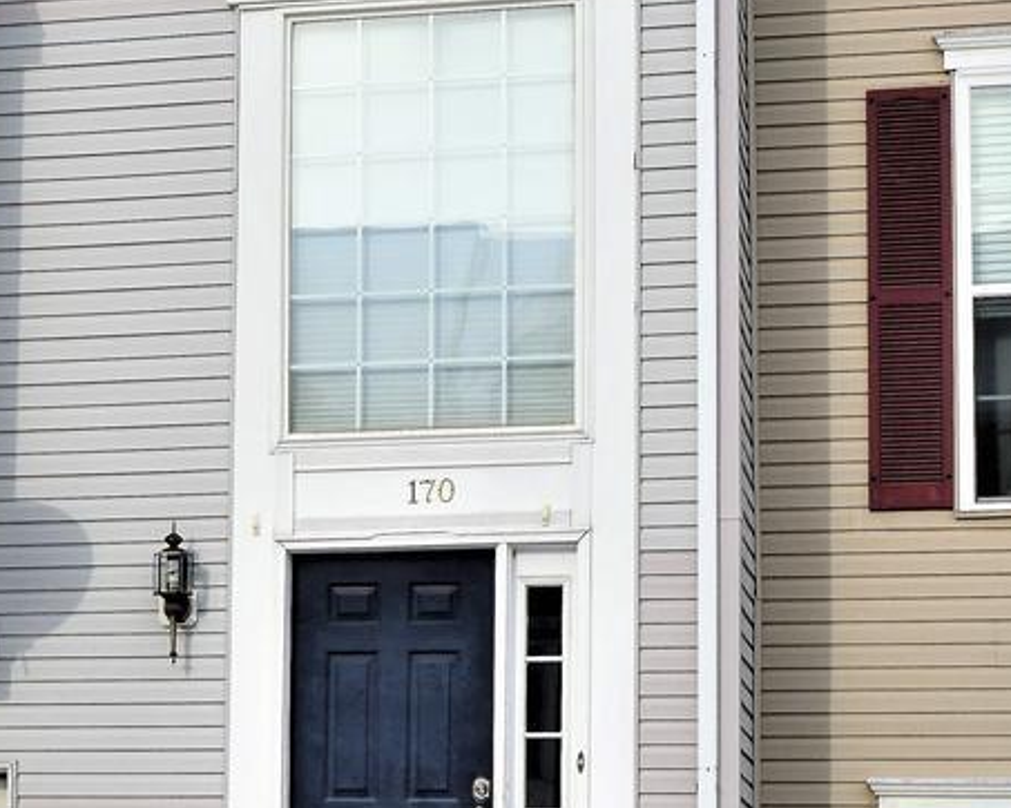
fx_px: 3140
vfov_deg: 14.5
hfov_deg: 18.1
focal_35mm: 105
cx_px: 150
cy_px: 759
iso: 100
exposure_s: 1/160
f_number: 11
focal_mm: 22
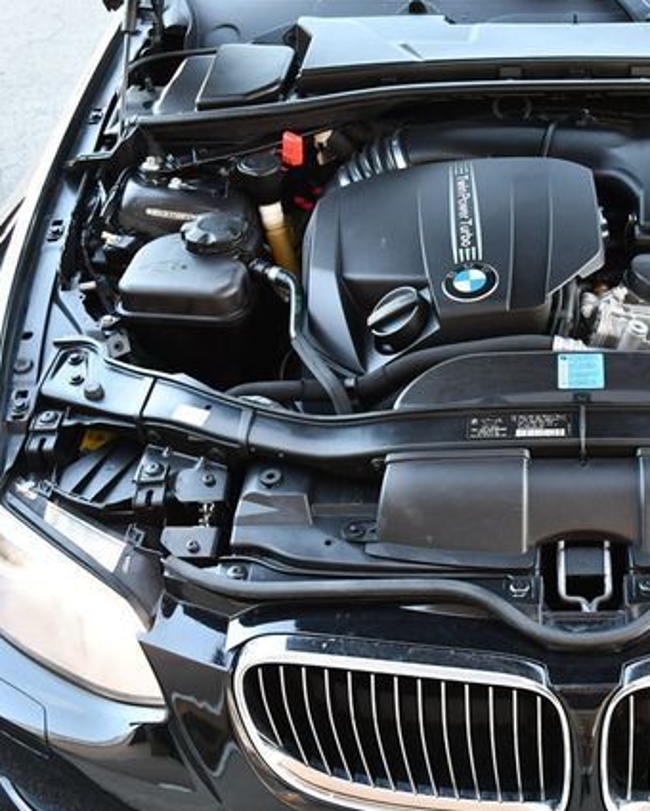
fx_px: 1225
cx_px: 564
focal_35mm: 51
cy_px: 407
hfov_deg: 28.7
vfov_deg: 36.6
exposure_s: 1/200
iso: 800
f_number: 3.5
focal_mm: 18
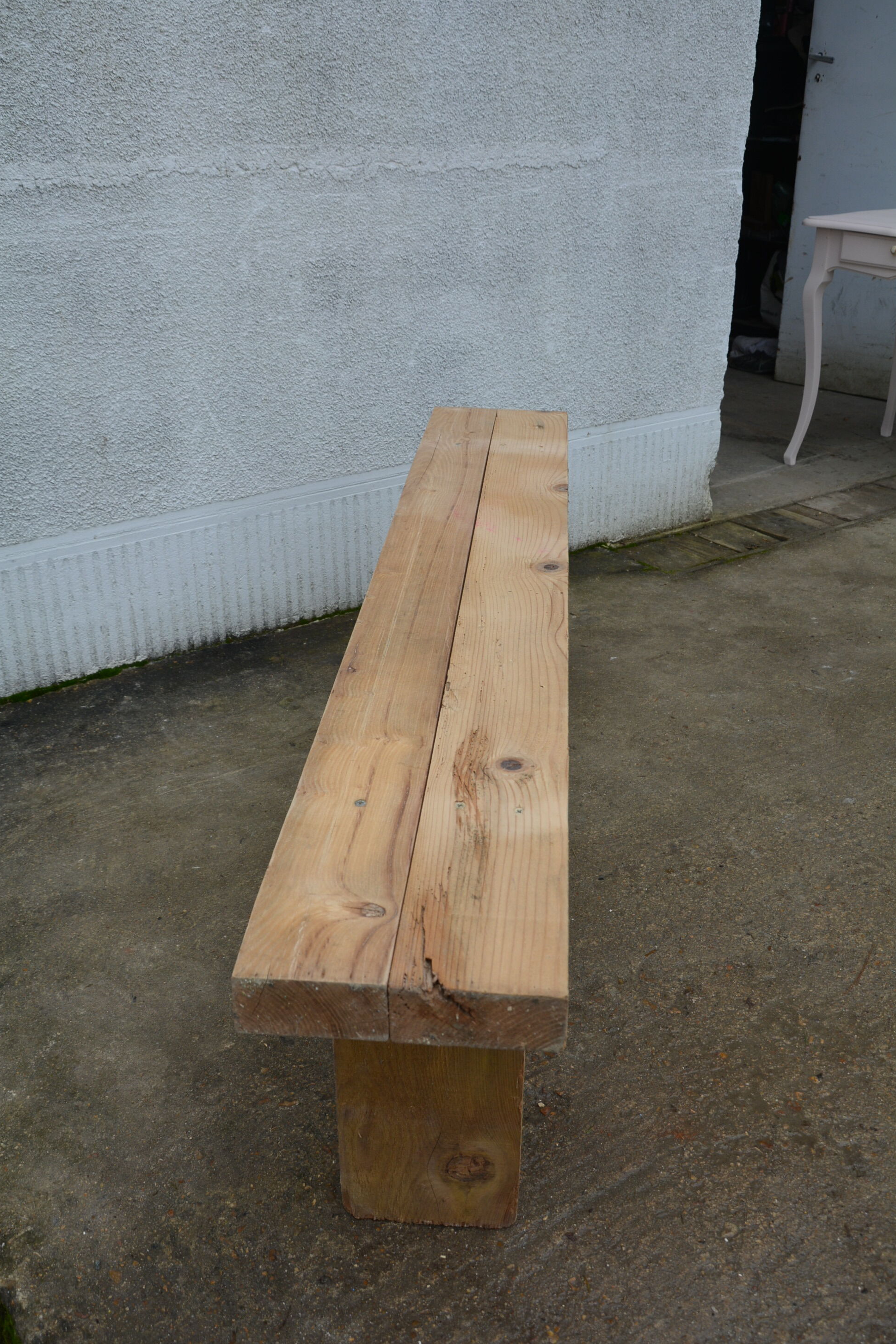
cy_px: 685
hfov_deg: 38.9
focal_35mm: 34
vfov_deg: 55.8
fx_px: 1269
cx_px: 438
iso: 200
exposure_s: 1/160
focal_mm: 22
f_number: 6.3
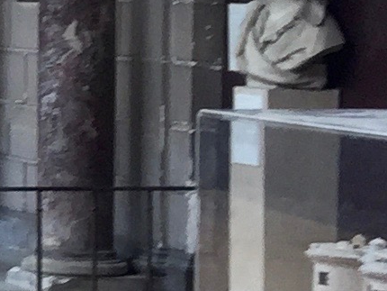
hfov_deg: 7.5
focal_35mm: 220
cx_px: -895
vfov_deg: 6.7
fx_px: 2461
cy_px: -4
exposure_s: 1/50
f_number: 2.2
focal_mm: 4.15
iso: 40
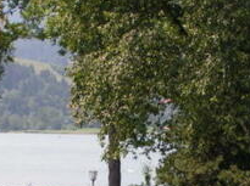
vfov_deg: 7.8
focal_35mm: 190
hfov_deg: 10.4
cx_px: 107
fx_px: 1370
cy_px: 193
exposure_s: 1/250
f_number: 5
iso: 50
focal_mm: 12.1
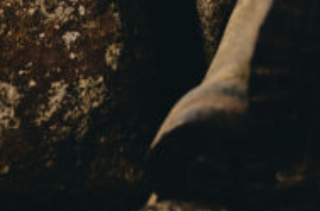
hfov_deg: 7.7
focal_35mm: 259
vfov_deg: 4.9
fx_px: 2296
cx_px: 571
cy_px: -554
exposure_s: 1/1000
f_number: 2.8
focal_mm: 32.5
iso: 63
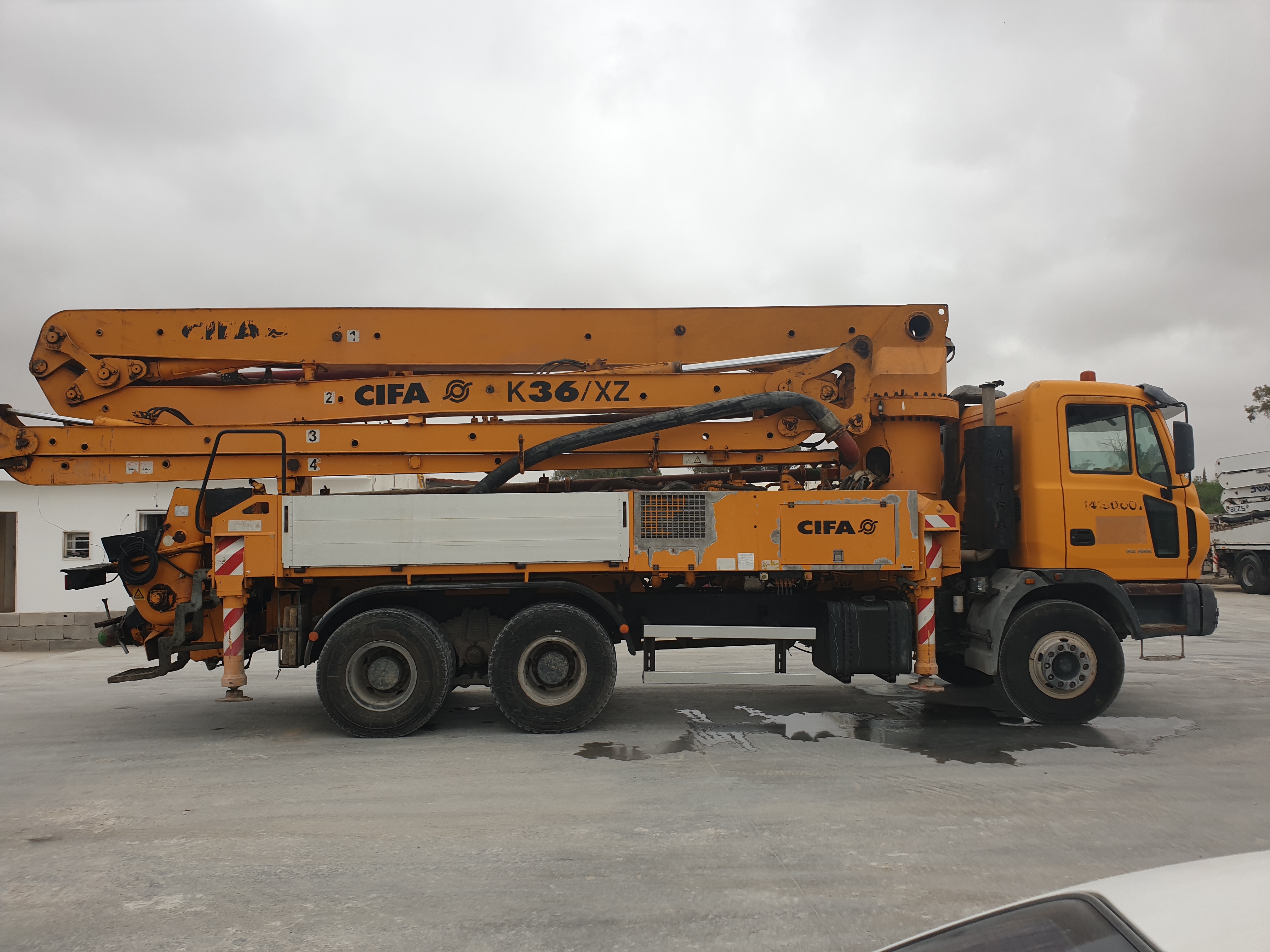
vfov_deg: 53.1
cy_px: 476
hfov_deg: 67.3
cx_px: 635
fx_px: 954
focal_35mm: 26
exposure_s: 1/1650
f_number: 2.4
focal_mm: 4.3
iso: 50
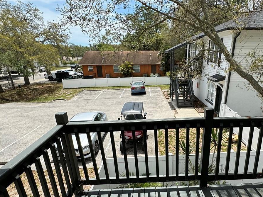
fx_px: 190
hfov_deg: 68.7
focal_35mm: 25
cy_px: 132
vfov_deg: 53.8
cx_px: 157
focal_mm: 2.22
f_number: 2.2
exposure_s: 1/1748
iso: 50
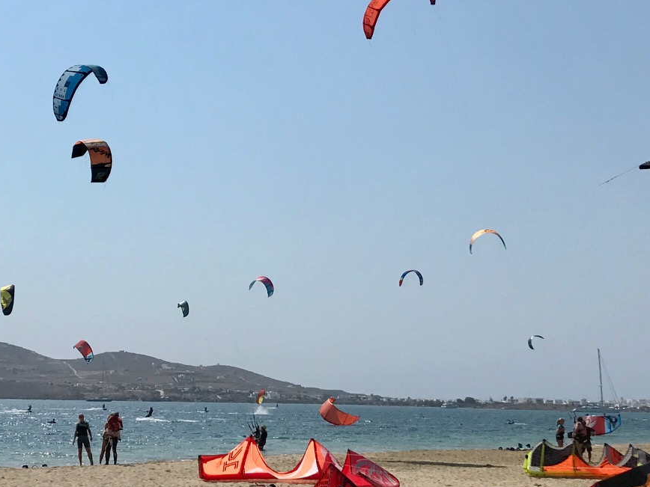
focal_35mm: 65
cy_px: 182
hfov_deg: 29.8
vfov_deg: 22.5
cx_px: 279
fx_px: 1221
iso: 25
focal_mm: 3.99
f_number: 1.8
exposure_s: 1/8772
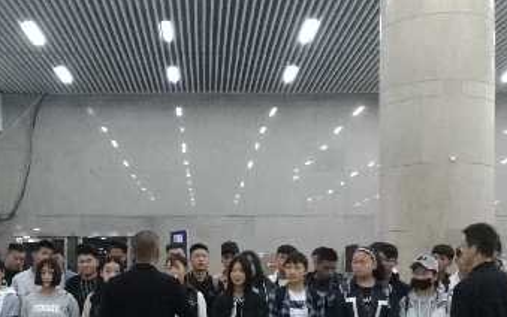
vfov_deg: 22.9
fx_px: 774
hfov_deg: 36.0
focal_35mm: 56
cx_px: 185
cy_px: 248
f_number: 2
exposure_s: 1/33
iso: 891
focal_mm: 3.79
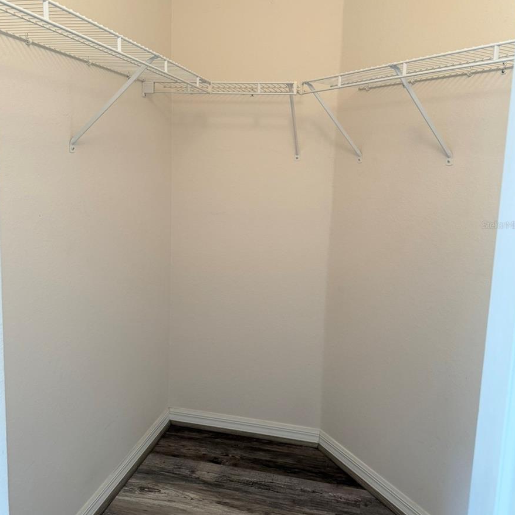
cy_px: 225
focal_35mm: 29
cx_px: 260
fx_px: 488
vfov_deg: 55.5
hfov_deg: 55.6
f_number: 1.78
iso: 160
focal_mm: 6.76
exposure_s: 1/60
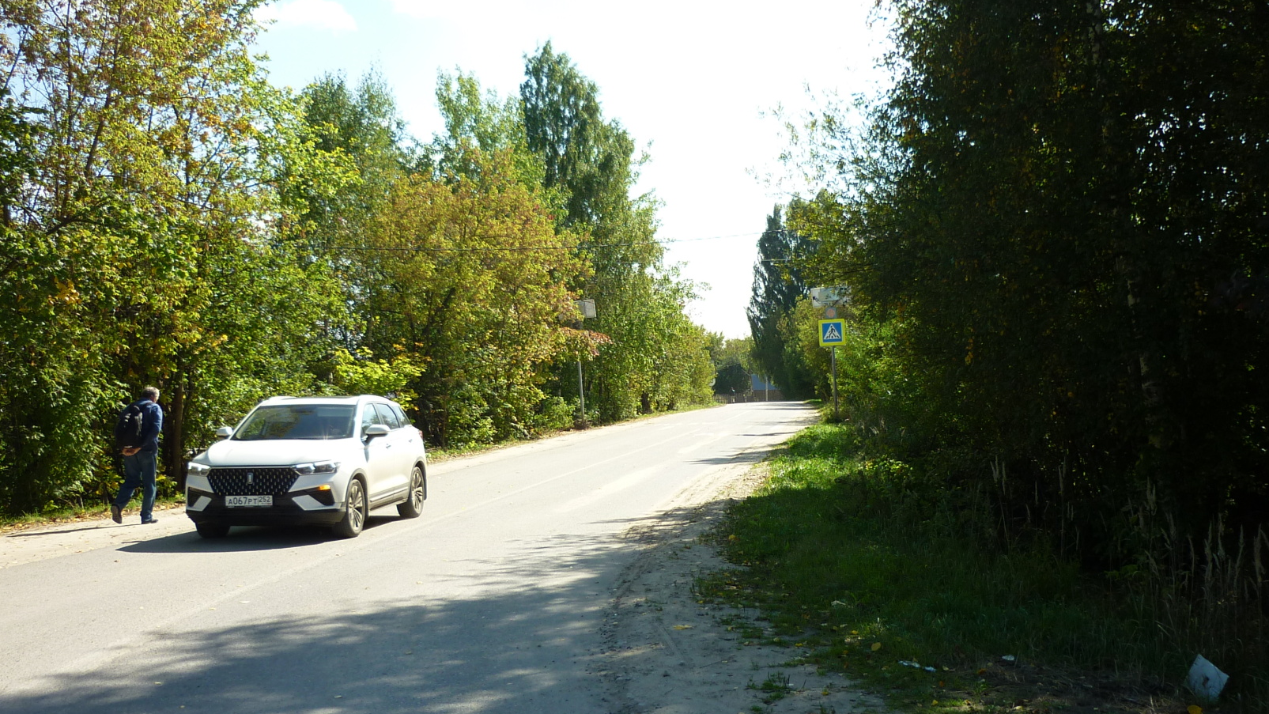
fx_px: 1447
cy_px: 382
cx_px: 664
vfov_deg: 27.7
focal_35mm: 43
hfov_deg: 47.3
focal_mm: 5.5
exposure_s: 1/800
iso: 80
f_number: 2.8
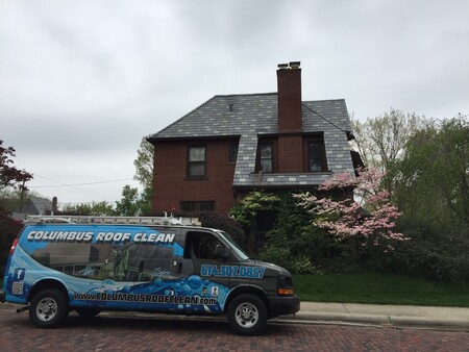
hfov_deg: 61.6
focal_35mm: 29
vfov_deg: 48.3
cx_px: 234
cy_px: 176
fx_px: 393
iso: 32
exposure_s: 1/1319
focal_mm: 4.15
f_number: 2.2
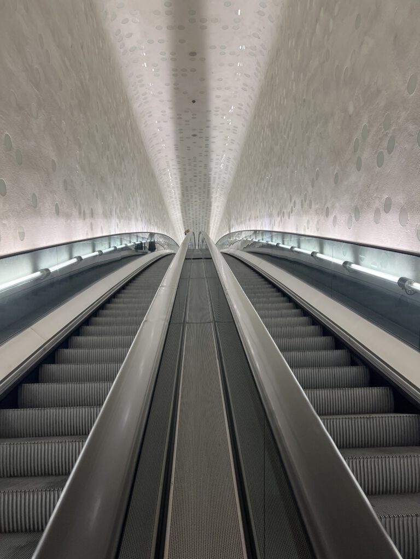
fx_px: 421
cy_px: 280
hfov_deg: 53.1
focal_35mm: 26
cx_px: 210
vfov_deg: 67.3
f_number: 1.5
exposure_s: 1/100
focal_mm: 5.7
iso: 80
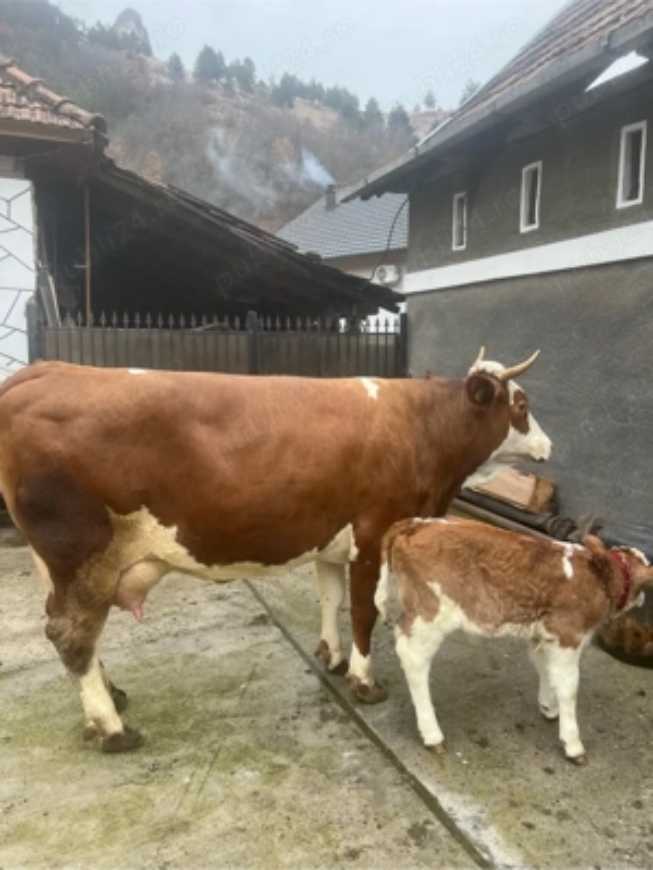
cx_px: 326
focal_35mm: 26
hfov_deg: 53.1
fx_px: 654
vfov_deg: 67.3
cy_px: 435
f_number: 1.5
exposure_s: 1/150
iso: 50
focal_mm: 5.7
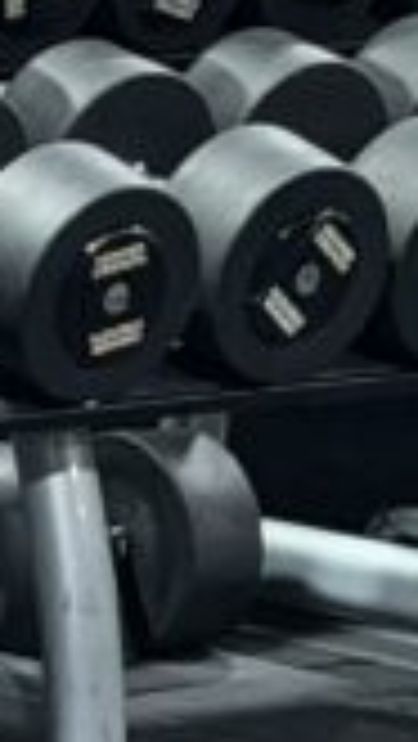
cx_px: -823
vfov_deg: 6.6
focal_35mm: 325
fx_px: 6394
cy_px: -333
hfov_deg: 3.6
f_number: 1.78
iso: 320
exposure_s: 1/40
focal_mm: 6.76
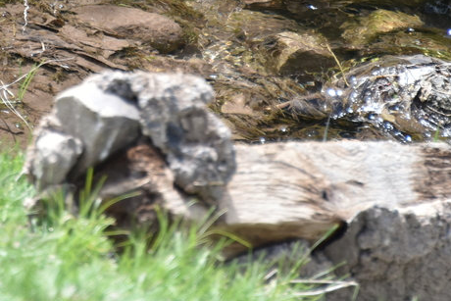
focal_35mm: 834
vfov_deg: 1.6
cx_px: 102
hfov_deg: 2.5
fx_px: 10451
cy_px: -17
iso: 360
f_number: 5.6
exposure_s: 1/640
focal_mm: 300
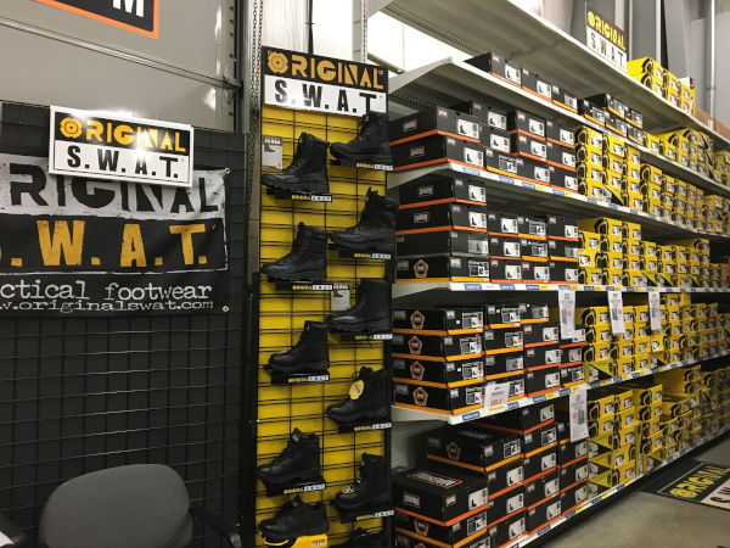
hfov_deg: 61.7
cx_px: 365
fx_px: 612
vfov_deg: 48.2
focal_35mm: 29
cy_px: 274
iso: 160
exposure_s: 1/30
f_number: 2.2
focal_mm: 4.15
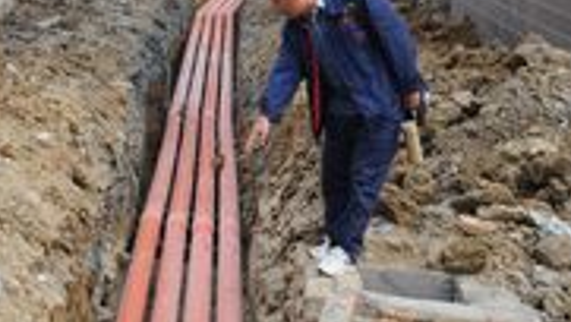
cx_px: -129
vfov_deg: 13.7
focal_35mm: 86
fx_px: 1303
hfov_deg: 22.6
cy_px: -51
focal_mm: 22
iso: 200
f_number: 8
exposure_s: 1/100
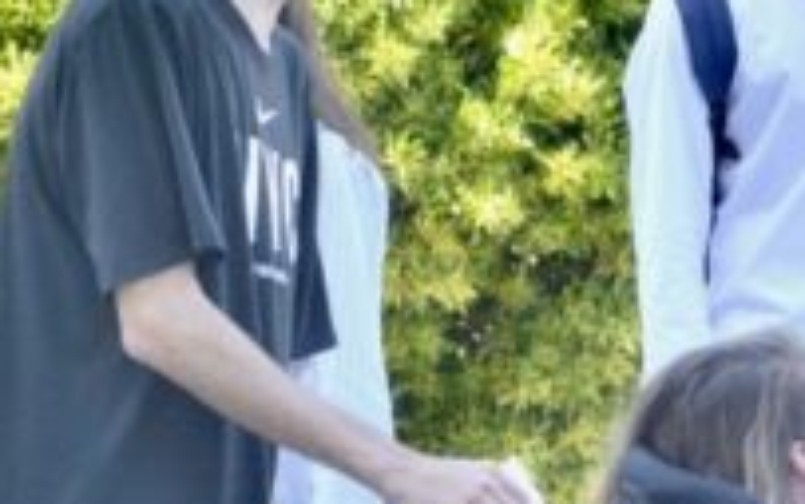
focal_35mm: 239
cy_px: 627
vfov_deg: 5.5
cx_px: 1265
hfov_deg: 8.5
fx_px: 5245
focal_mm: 62
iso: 800
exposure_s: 1/640
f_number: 7.1
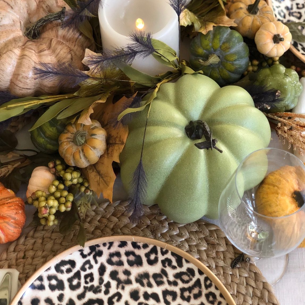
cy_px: 90
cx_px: 140
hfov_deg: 22.5
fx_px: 768
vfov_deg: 22.3
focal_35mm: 77
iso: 80
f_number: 2.4
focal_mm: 6
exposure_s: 1/40
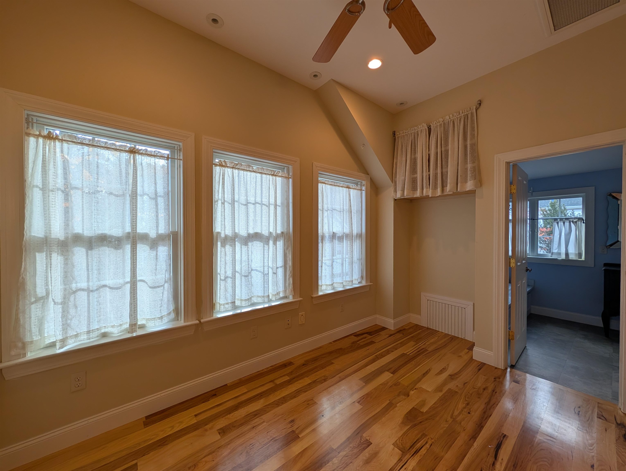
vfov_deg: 94.6
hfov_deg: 110.5
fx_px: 217
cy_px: 236
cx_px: 313
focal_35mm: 12
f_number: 1.7
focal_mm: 2.02
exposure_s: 1/120
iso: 57
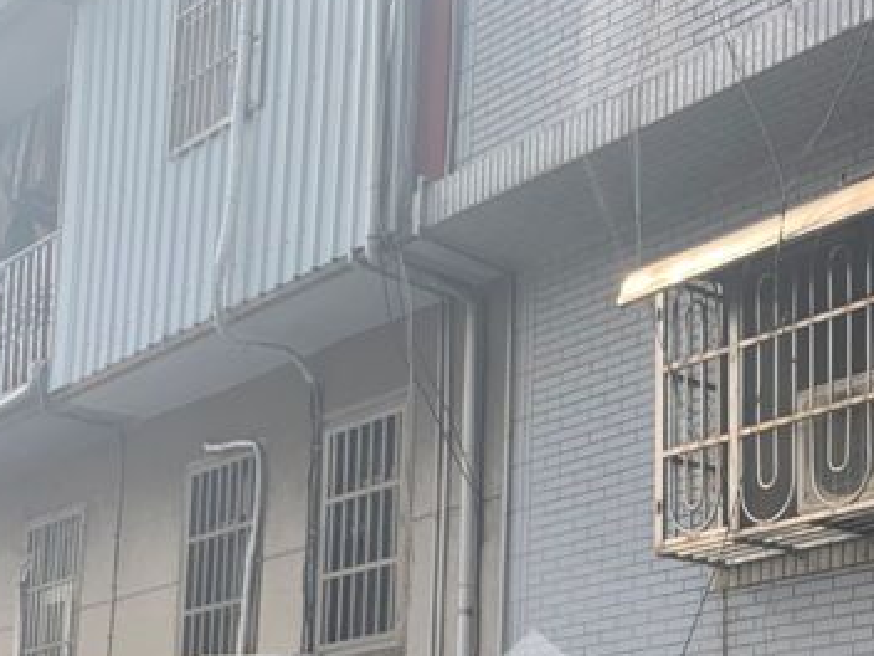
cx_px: 881
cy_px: 740
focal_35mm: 71
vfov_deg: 19.7
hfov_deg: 25.9
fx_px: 1793
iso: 25
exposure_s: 1/991
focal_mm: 4.25
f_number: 1.8
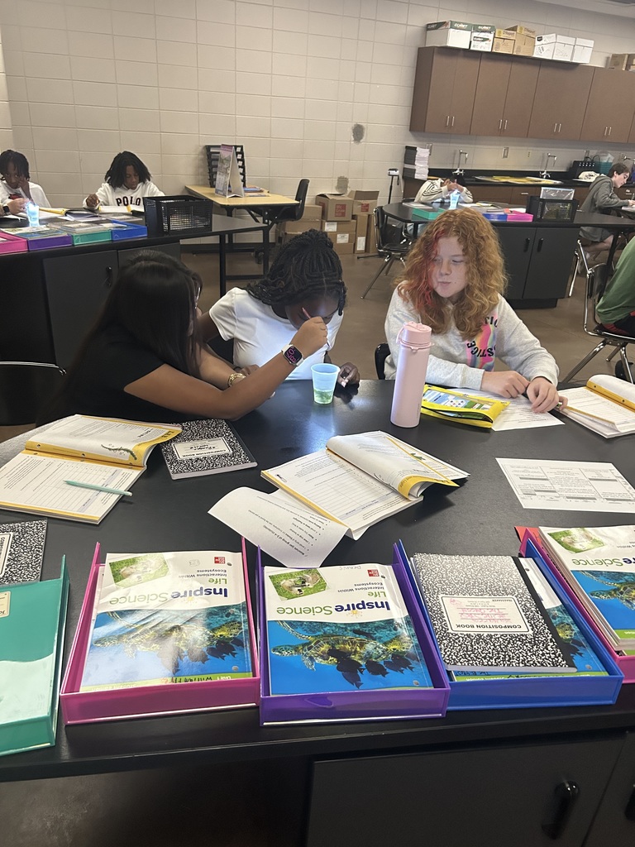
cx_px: 318
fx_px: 636
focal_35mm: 26
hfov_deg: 53.1
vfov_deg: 67.3
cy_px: 424
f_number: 1.5
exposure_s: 1/60
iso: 400
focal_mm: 5.7
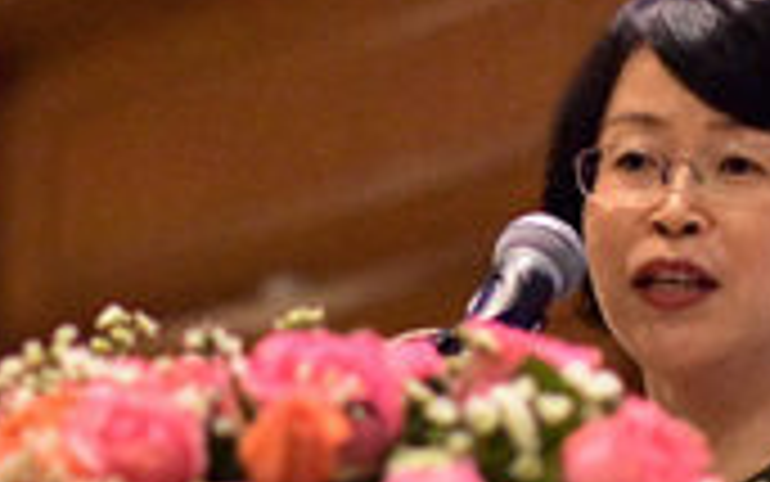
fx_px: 2624
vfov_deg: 10.3
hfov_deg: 16.7
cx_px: 311
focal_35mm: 125
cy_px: 617
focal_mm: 35
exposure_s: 1/5000
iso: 12800
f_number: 1.4
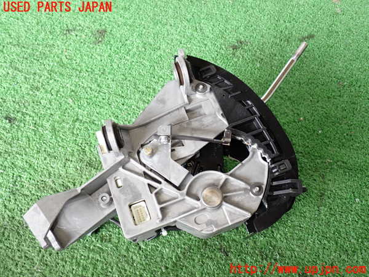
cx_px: 184
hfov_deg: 56.8
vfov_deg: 44.2
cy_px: 138
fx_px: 341
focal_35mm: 32
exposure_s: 1/30
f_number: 2.4
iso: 200
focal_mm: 5.79
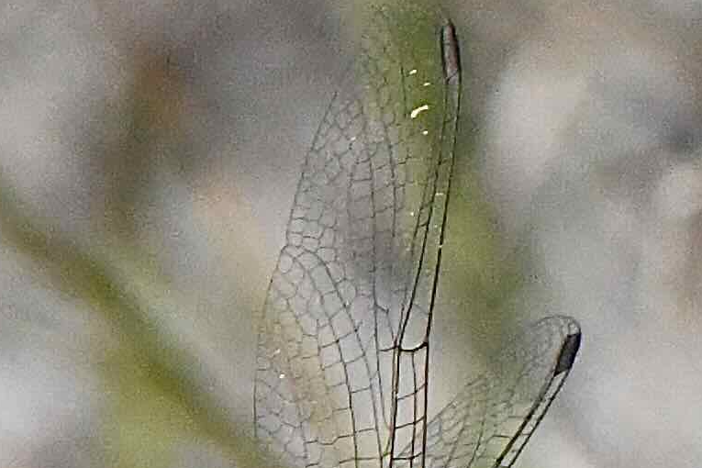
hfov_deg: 6.2
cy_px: 720
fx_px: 6454
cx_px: 654
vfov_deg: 4.1
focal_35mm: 331
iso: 4000
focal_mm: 105
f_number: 22
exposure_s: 1/2000
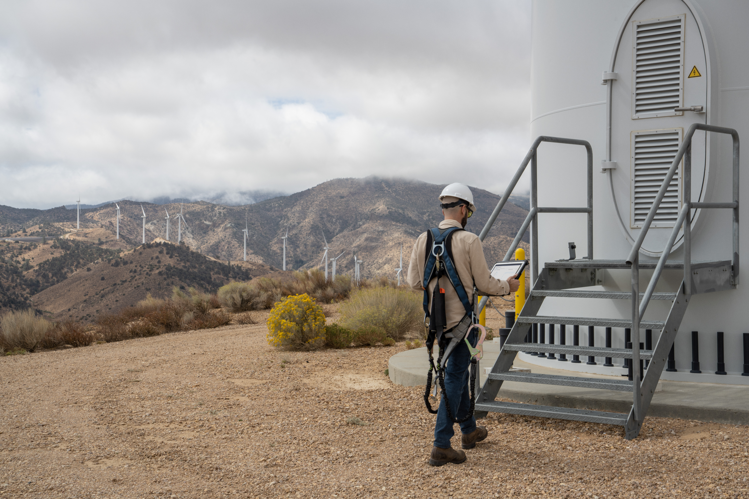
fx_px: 1123
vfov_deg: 25.1
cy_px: 250
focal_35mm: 54
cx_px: 374
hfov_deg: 36.9
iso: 50
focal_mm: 54
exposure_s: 1/160
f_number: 10
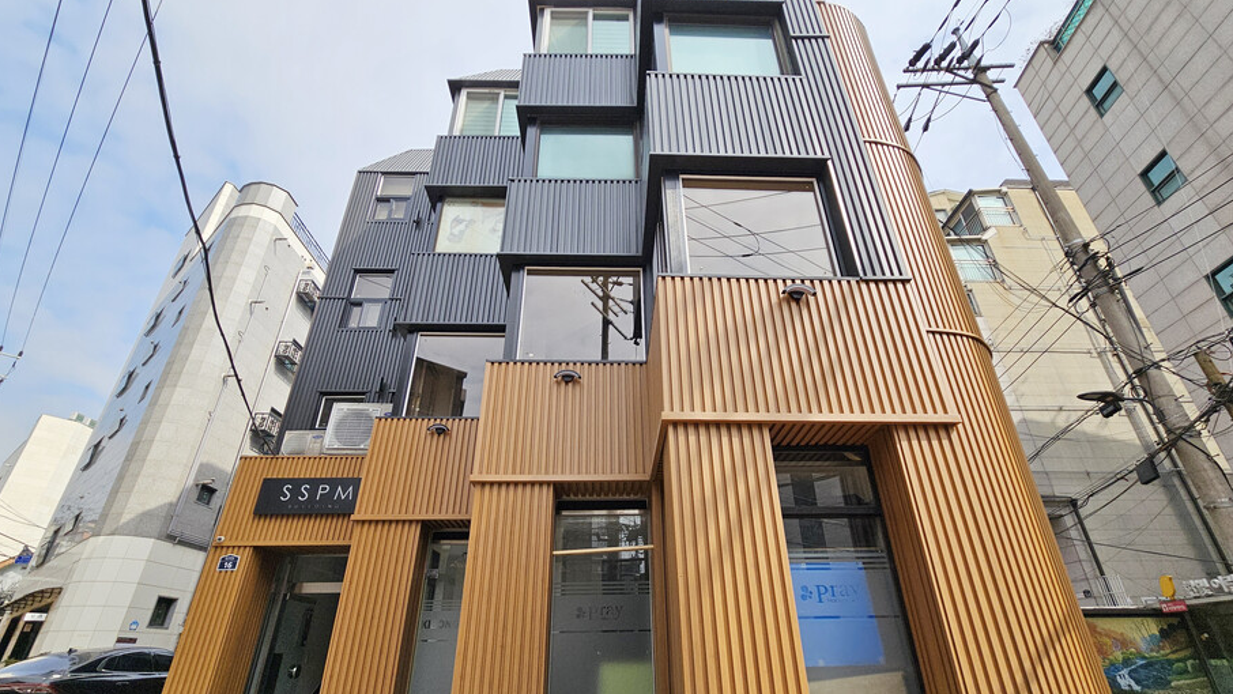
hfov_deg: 103.0
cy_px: 384
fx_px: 491
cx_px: 625
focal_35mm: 15
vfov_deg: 70.4
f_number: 2.2
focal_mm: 2.2
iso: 50
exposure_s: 1/2333
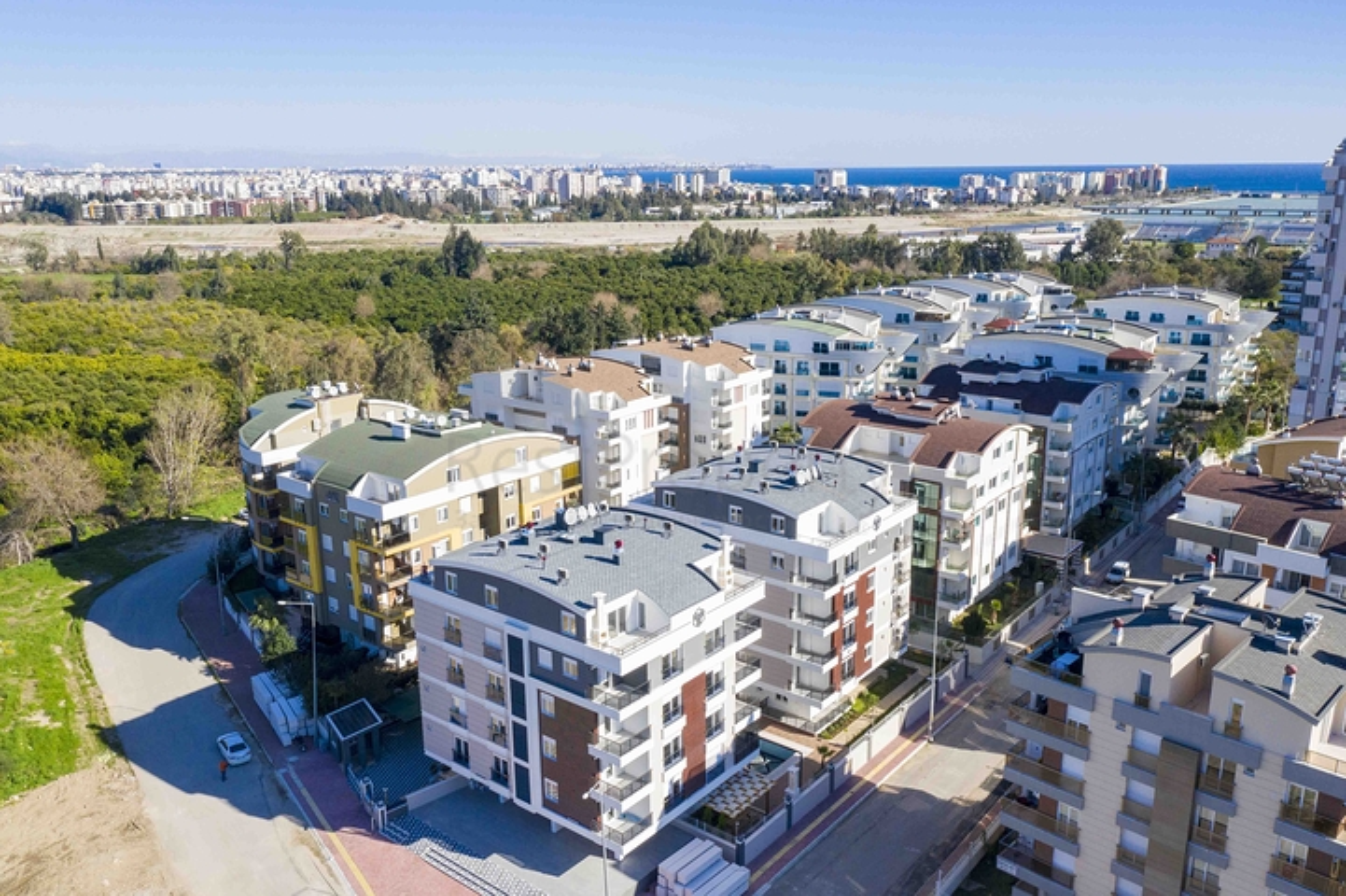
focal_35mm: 28
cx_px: 673
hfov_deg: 65.5
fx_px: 1046
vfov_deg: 46.4
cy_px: 448
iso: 400
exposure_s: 1/800
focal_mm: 10.26
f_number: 6.3
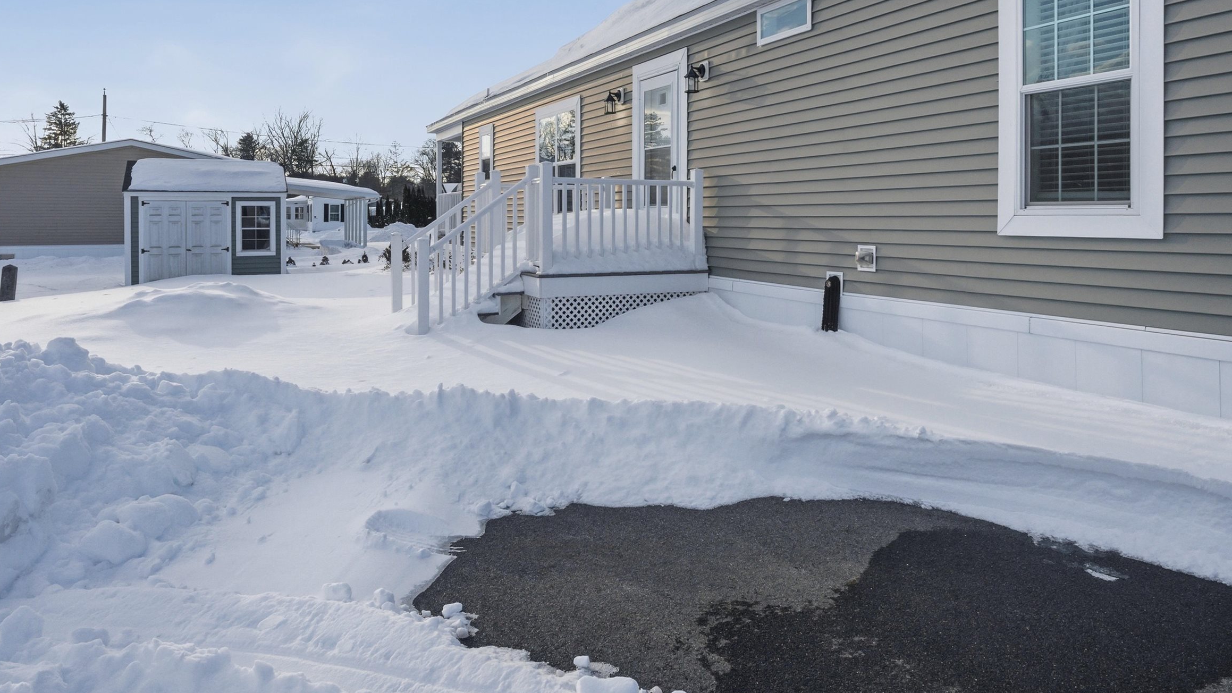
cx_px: 639
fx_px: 826
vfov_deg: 44.5
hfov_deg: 73.4
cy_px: 202
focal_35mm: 25
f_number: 8
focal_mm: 18.2
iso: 800
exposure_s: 1/8000
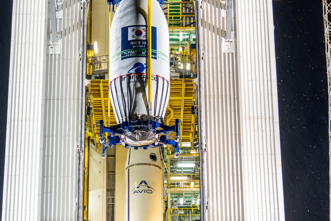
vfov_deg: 12.4
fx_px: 1011
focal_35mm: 110
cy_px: 137
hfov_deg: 18.6
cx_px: 147
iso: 800
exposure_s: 1/30
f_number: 3.2
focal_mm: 49
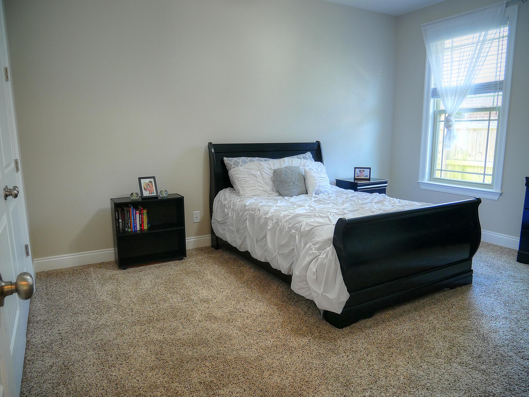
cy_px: 198
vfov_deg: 56.8
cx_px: 264
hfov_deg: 71.6
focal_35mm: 24
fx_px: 367
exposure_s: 1/80
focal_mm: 12
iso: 1600
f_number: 3.5
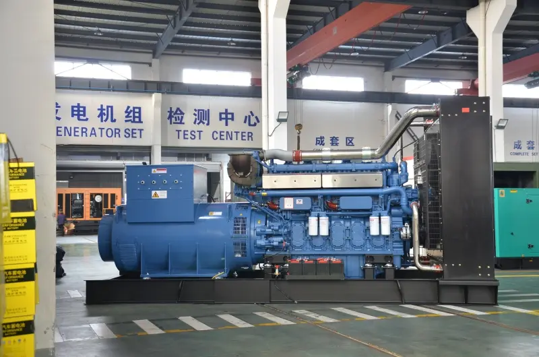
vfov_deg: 28.0
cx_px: 270
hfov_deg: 41.2
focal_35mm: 48
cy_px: 178
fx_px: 717
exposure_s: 1/4
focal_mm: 32
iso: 100
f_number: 4.2
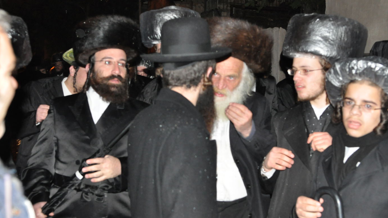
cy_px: 99
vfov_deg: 24.2
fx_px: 510
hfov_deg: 41.7
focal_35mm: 50
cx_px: 197
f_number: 5
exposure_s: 1/60
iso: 2000
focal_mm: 31
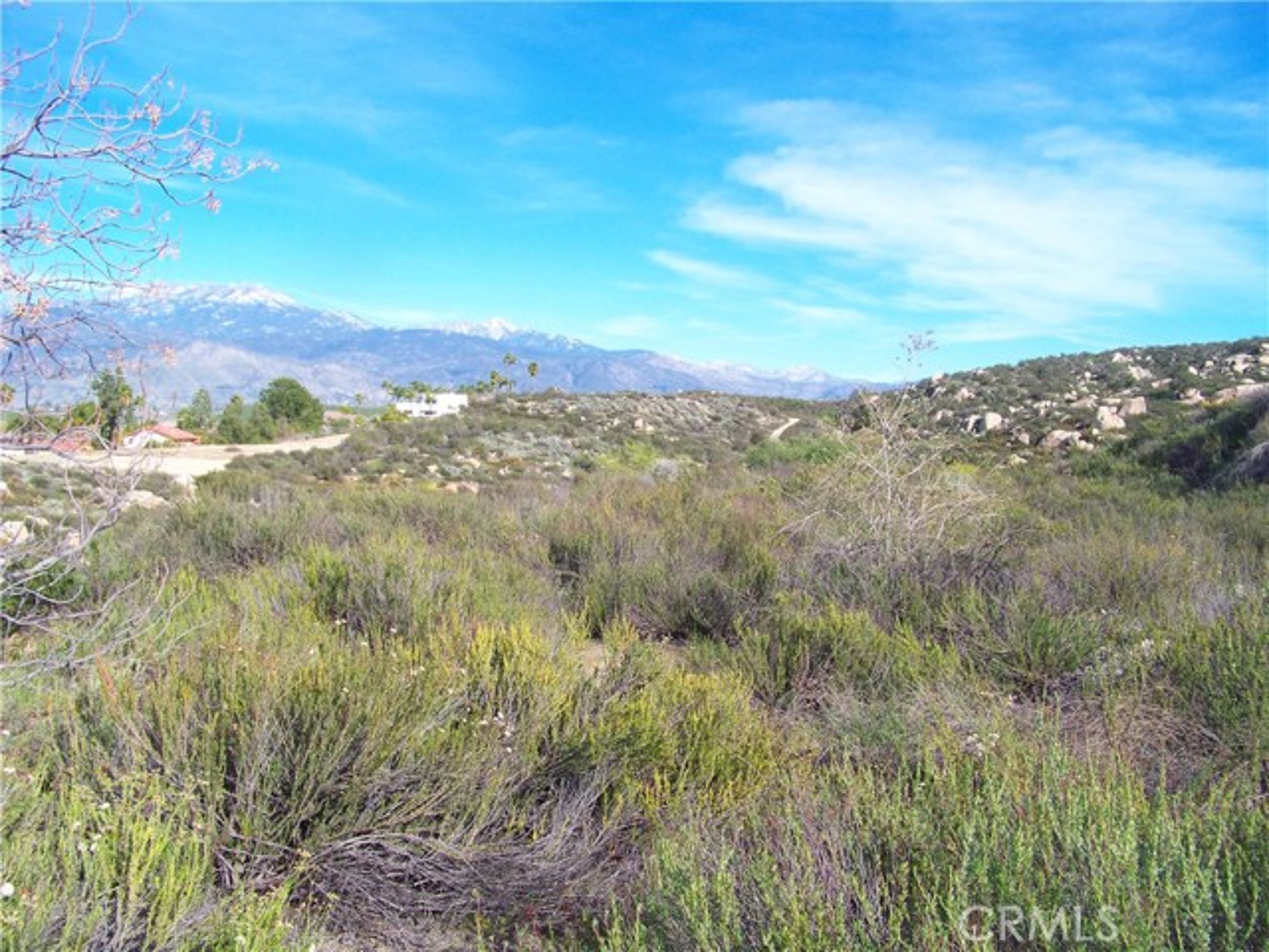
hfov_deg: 55.4
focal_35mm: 33
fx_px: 1210
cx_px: 634
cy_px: 476
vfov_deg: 42.9
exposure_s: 1/500
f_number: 3.6
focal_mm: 5.85
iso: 64
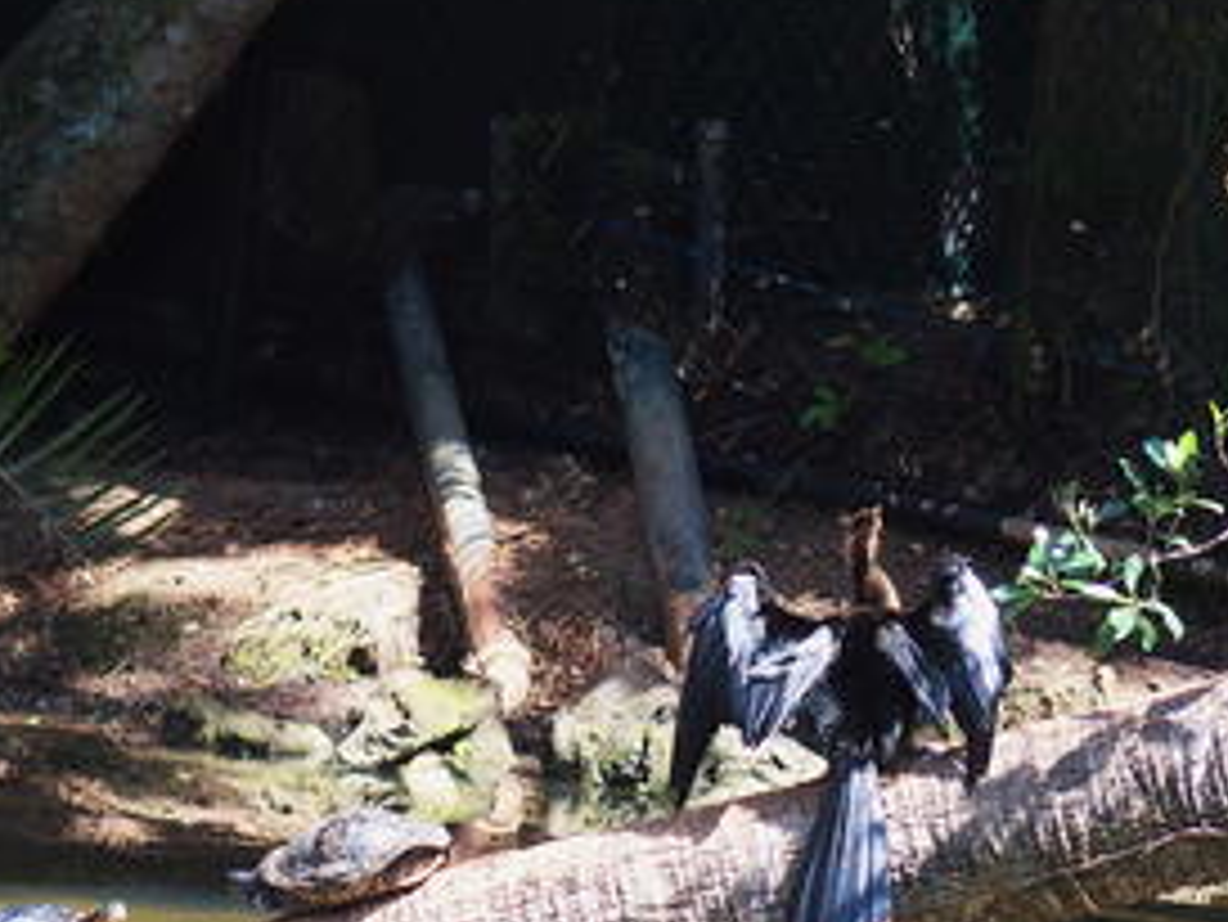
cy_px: 693
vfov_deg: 4.1
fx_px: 12883
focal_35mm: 363
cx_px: 315
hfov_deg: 5.5
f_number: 2.8
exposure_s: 1/320
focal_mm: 46.7
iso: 100
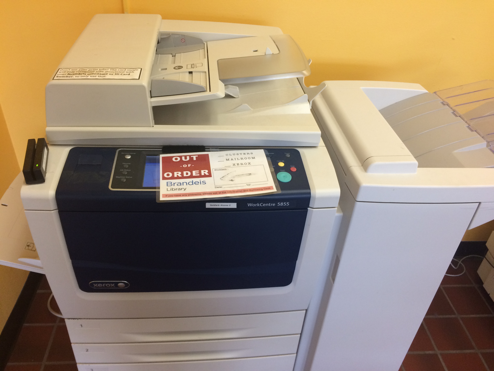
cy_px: 186
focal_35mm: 29
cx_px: 247
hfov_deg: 61.7
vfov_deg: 48.2
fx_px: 414
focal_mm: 4.15
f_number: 2.2
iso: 64
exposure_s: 1/30
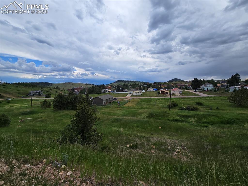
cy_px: 93
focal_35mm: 13
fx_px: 93
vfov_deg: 89.9
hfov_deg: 106.2
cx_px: 124
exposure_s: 1/2404
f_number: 2.2
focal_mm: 2.2
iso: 50
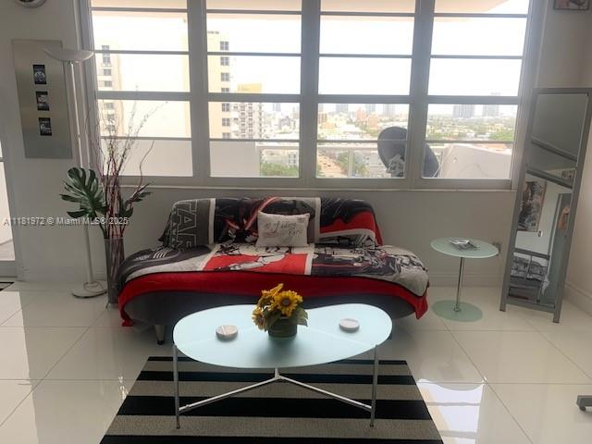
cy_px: 222
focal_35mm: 26
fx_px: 445
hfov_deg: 67.3
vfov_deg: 53.1
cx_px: 296
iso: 32
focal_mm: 4.25
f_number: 1.8
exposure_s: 1/121
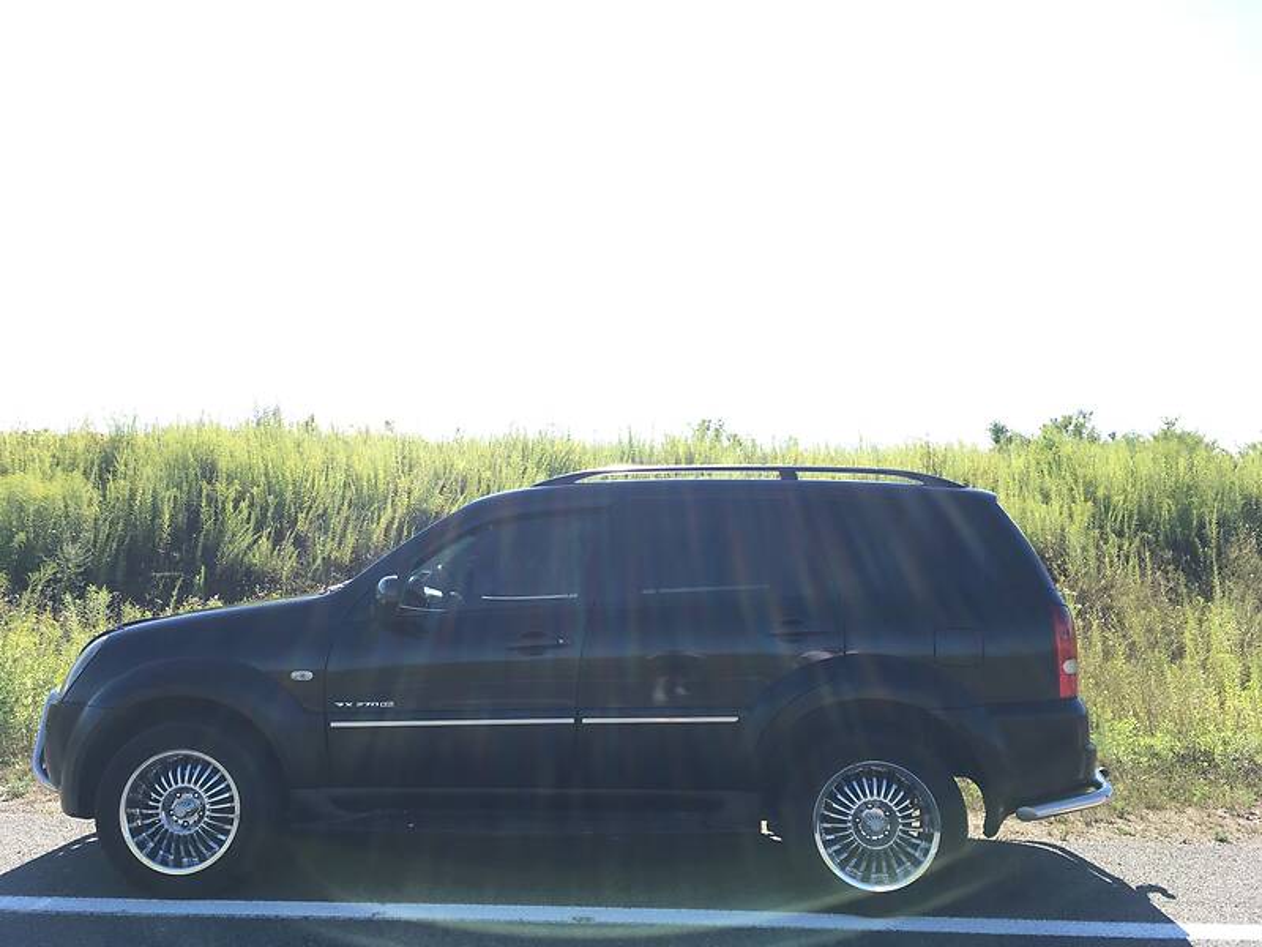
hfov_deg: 61.7
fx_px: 1057
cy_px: 474
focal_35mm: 29
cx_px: 631
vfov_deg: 48.2
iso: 25
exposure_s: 1/481
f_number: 2.2
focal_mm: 4.2
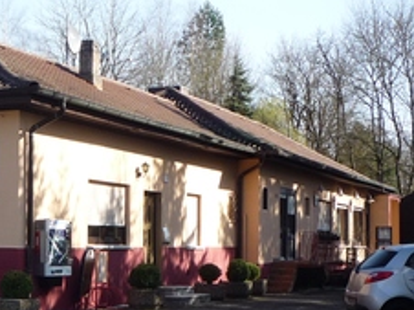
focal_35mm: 83
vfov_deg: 17.7
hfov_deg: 23.2
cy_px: 183
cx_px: 73
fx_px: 992
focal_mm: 5.2
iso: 100
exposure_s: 1/320
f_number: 4
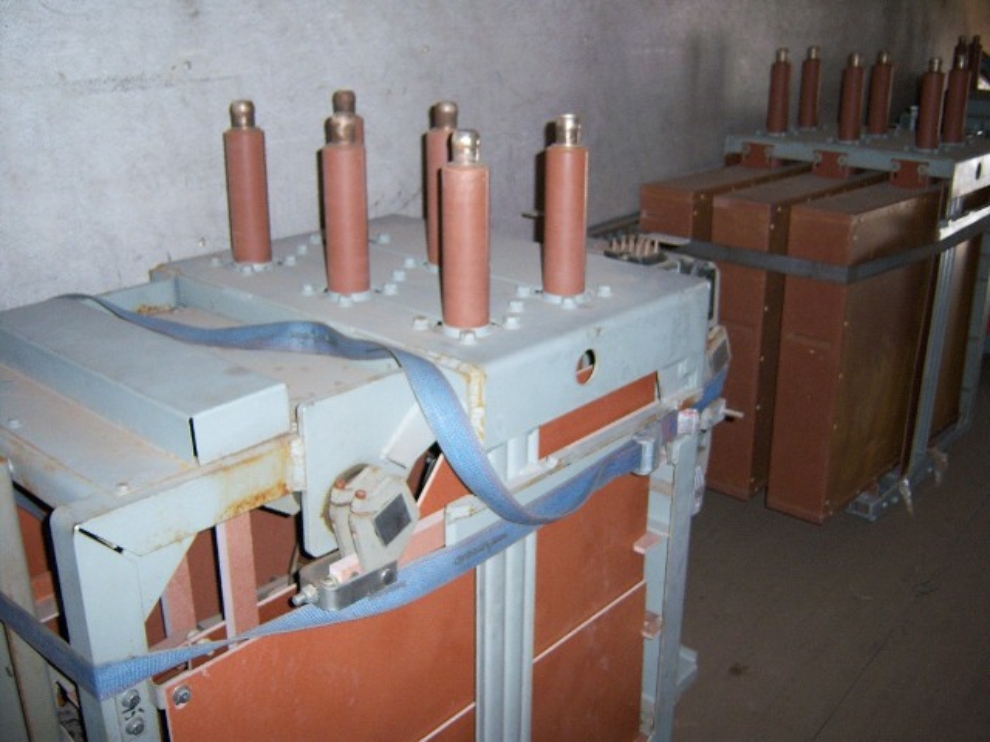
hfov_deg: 51.4
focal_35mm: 36
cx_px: 495
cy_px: 371
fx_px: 1030
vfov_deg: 39.7
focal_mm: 7.5
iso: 160
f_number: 2.8
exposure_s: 1/60
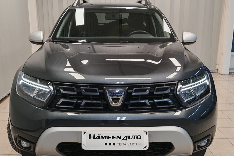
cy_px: 80
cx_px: 116
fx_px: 254
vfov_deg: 34.2
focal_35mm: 39
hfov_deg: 49.5
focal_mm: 5.4
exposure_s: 1/100
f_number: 1.6
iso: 64
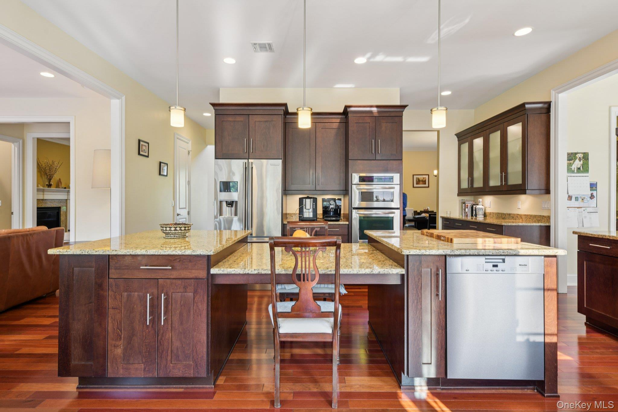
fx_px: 326
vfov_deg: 64.5
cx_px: 309
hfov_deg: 86.9
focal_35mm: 19
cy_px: 206
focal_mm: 19
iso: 200
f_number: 8
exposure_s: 1/10
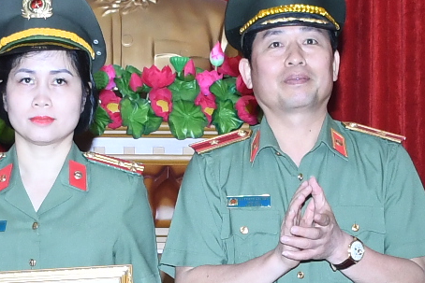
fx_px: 2173
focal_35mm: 184
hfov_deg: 11.2
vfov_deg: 7.4
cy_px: 312
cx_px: 258
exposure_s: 1/200
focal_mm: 20
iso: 640
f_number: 3.5
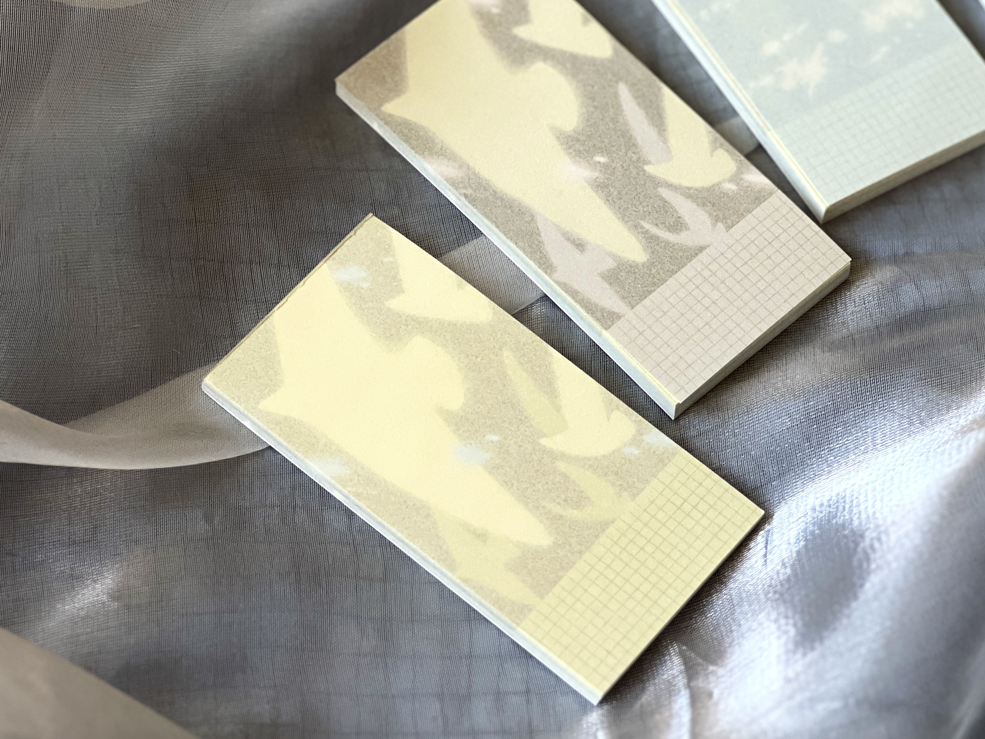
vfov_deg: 19.1
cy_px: 370
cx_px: 492
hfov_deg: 25.3
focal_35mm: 77
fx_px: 2191
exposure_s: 1/40
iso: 250
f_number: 2.8
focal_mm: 9
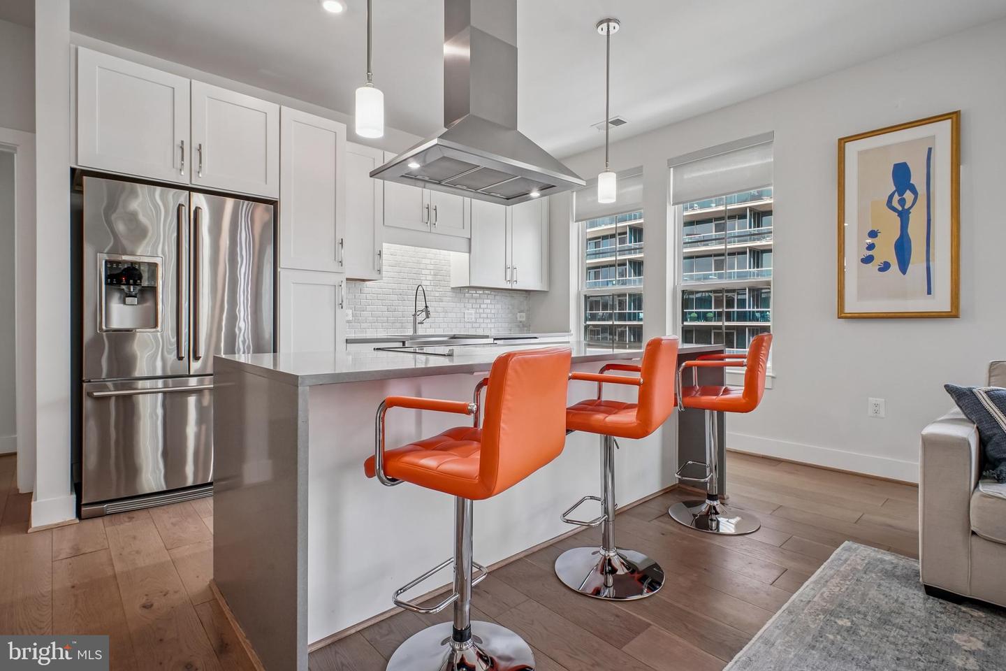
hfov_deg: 95.0
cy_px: 336
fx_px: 461
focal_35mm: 16
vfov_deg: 72.1
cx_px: 503
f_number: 8
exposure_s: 1/20
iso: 500
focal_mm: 11
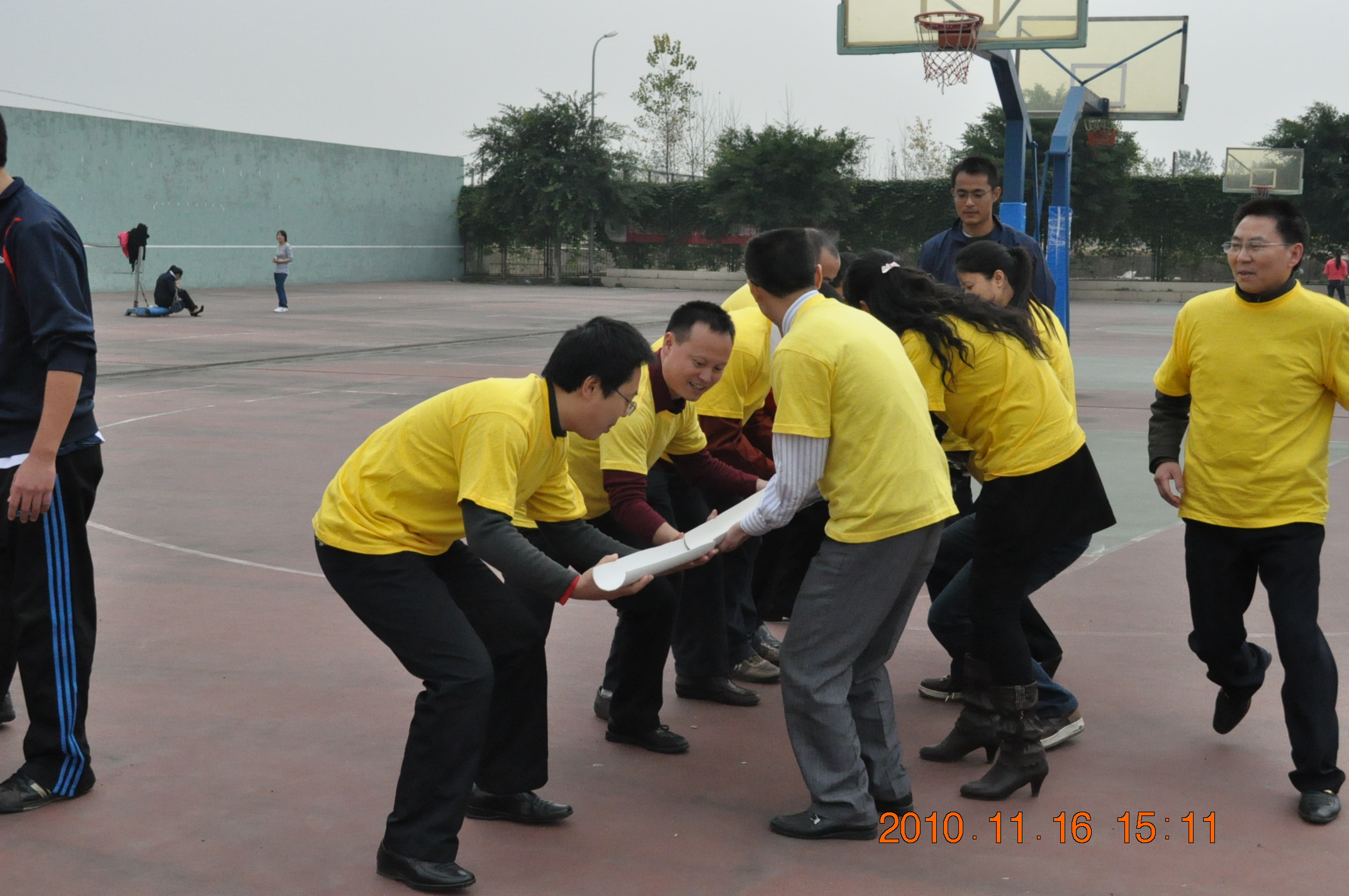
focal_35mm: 45
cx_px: 674
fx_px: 1684
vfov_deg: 29.8
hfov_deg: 43.7
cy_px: 448
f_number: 7.1
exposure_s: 1/4000
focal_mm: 30
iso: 3200
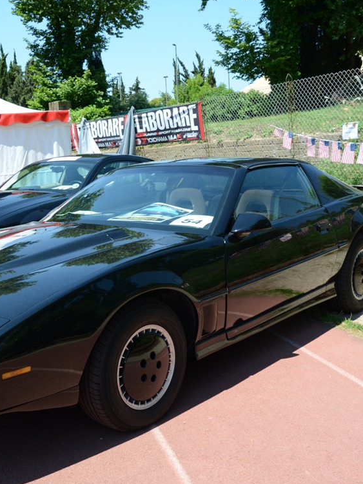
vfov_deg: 46.8
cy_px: 238
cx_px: 118
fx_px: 559
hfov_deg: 35.6
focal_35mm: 40
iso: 100
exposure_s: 1/200
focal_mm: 18
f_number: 7.1
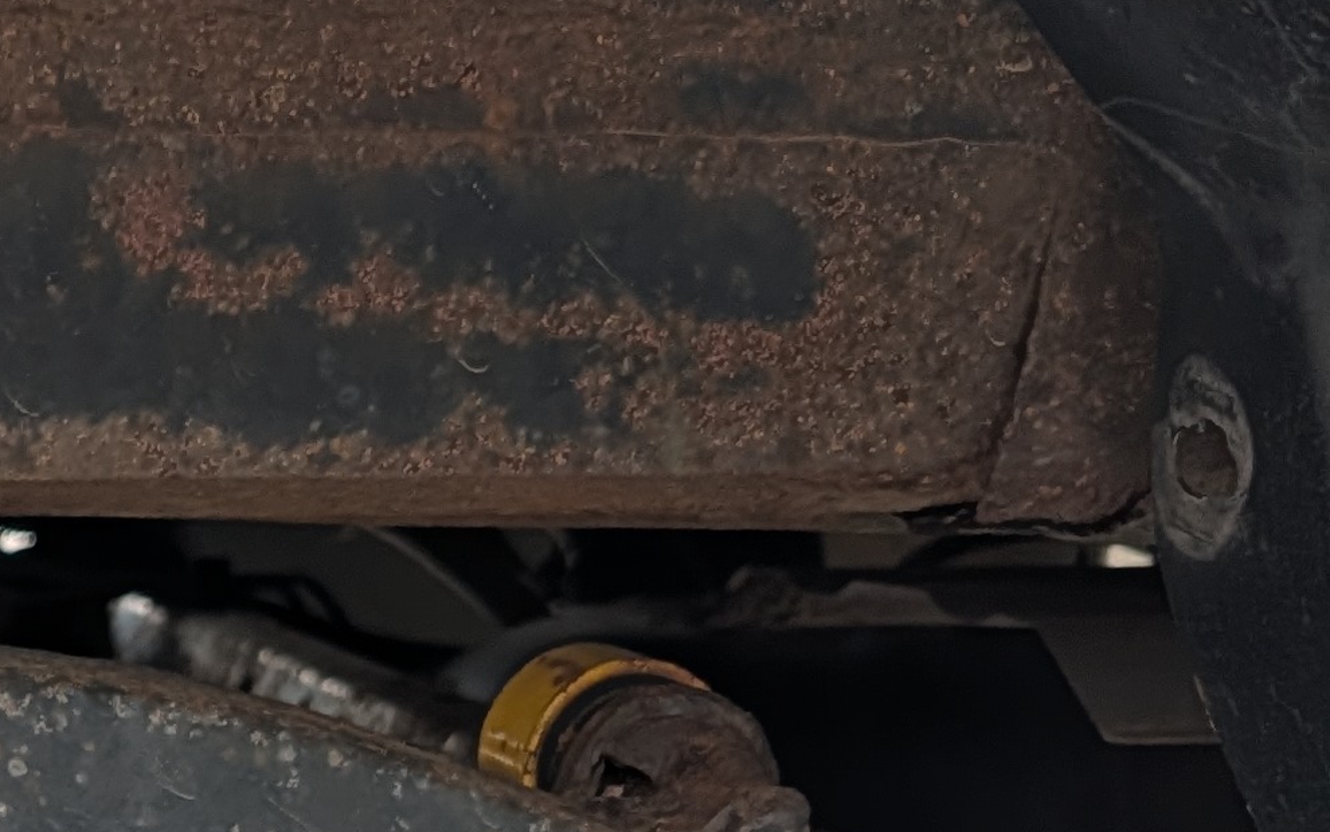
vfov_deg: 12.1
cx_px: -410
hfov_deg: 18.4
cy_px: 1125
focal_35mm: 105
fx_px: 3806
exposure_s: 1/95.5
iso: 97
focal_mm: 6.9
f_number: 1.68
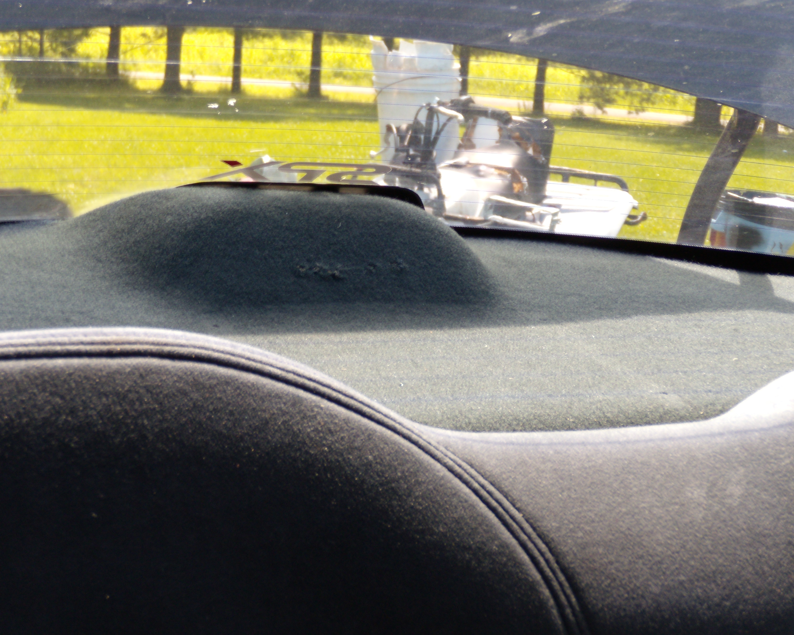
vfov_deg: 25.0
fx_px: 1433
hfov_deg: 31.0
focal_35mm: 61
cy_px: 319
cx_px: 408
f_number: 4
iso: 80
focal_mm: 10.4
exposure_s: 1/15
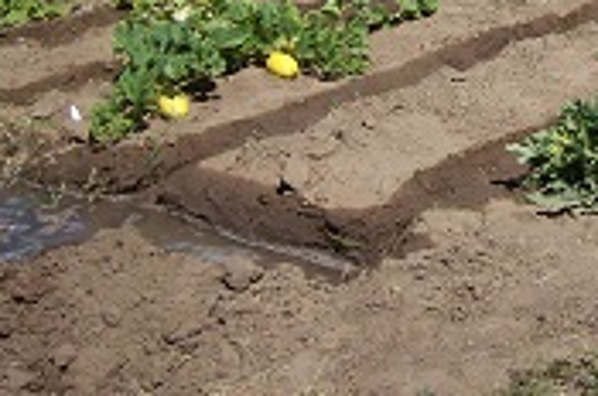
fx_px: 1244
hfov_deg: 26.1
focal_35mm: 75
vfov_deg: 17.5
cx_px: 547
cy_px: -48
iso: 80
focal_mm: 6
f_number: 4.8
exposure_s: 1/729
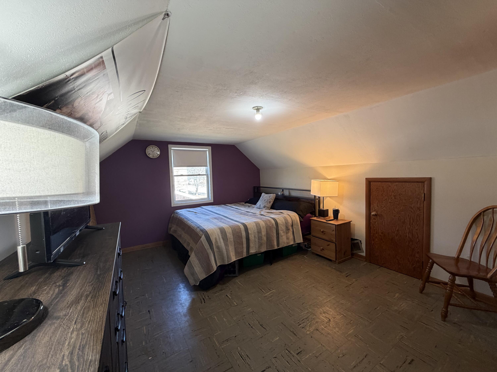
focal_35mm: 14
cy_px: 186
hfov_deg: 102.1
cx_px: 248
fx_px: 201
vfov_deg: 85.7
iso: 200
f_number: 2.2
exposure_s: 1/60
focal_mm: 2.22
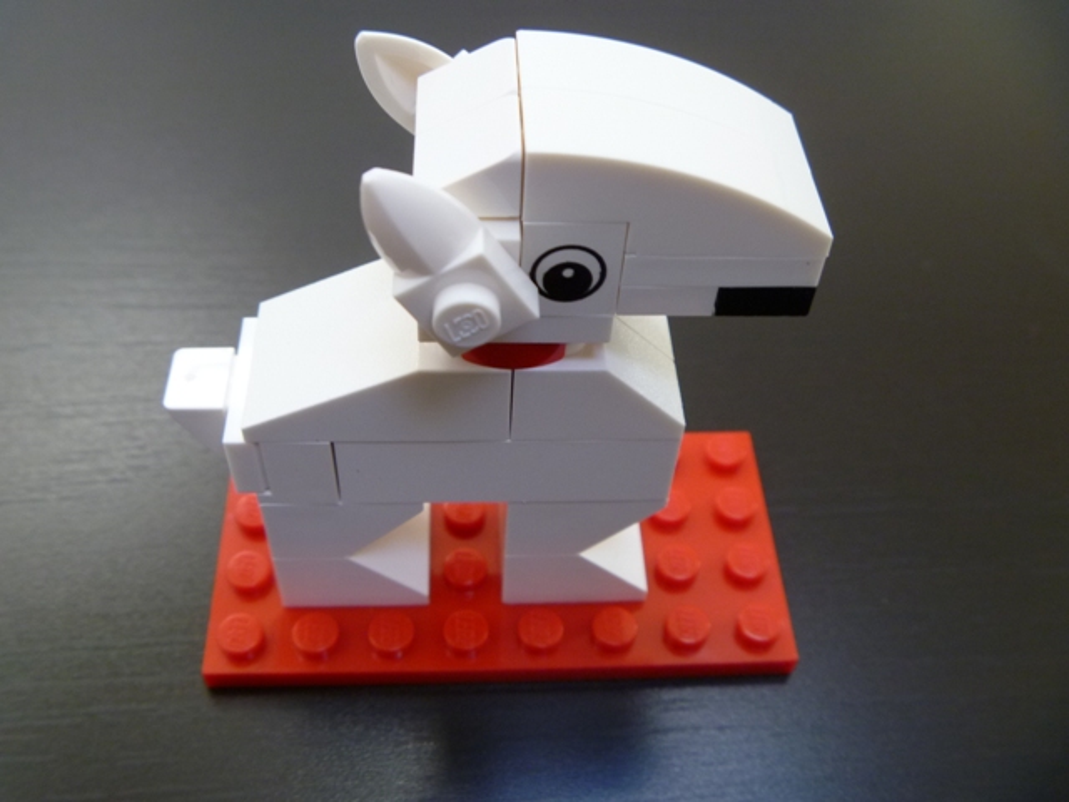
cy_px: 401
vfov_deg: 40.7
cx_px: 534
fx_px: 1081
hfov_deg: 52.6
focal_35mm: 35
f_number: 3.5
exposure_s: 1/30
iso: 200
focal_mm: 6.3
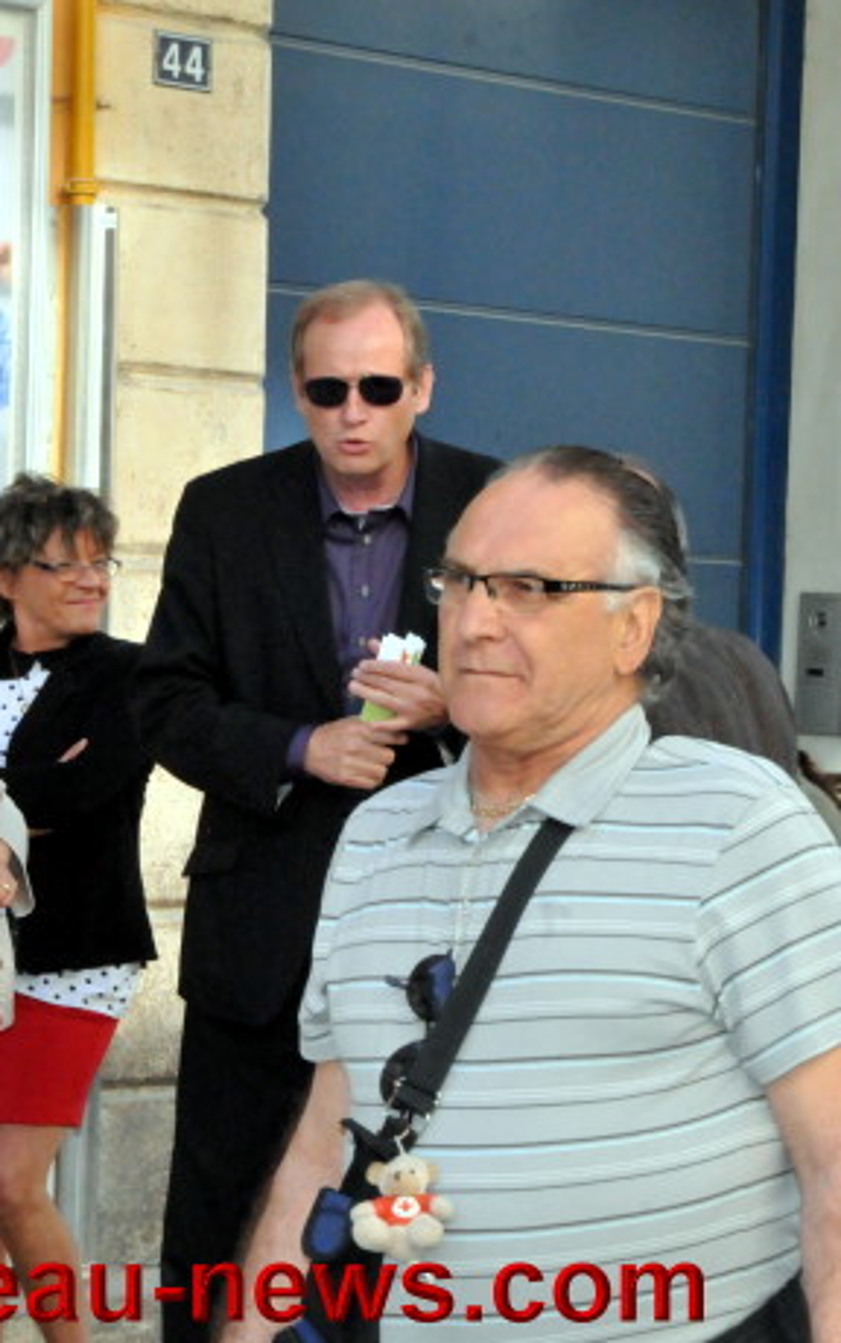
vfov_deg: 14.5
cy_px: 676
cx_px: 648
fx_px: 5274
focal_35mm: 144
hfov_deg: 9.1
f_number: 20
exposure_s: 1/250
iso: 3200
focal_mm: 62
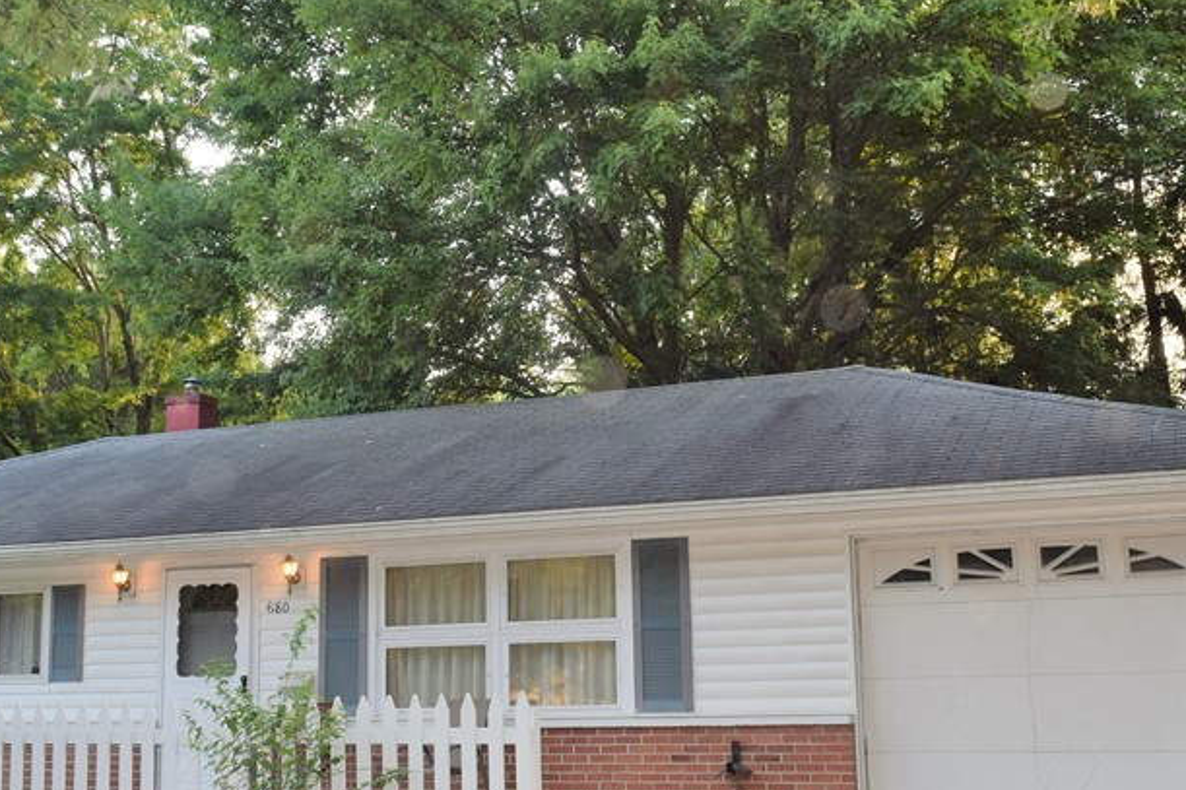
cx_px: 501
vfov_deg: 28.1
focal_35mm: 48
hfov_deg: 41.0
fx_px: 1581
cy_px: 402
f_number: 5.6
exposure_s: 1/125
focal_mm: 18
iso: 320
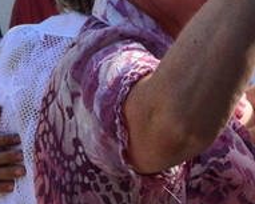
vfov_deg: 4.2
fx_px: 2764
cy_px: -1
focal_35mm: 366
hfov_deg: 5.3
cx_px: 324
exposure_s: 1/500
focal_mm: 70
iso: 900
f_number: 13
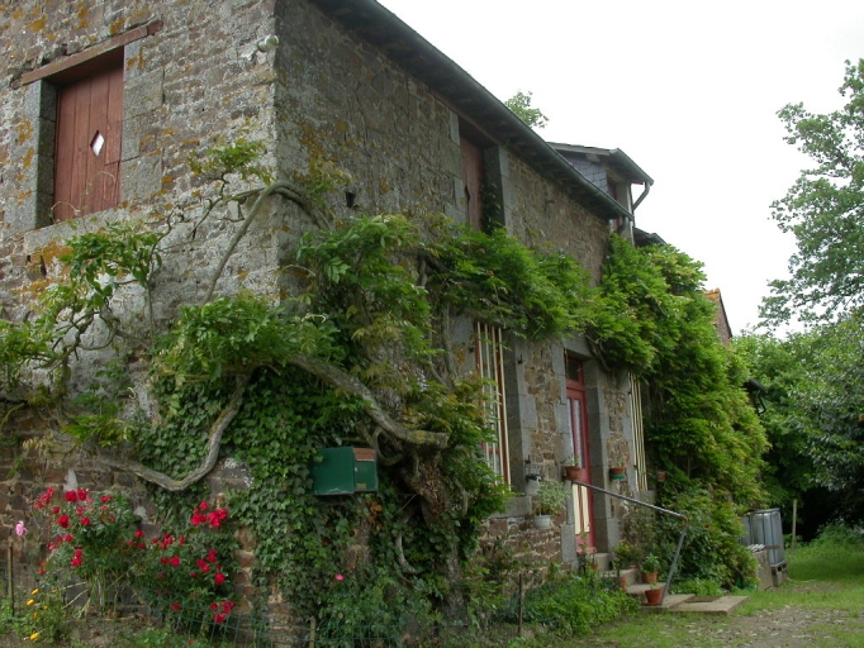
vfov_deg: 37.7
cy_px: 324
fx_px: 949
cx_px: 432
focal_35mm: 38
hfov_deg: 49.0
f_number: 6
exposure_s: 1/153
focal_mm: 7.85
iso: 100
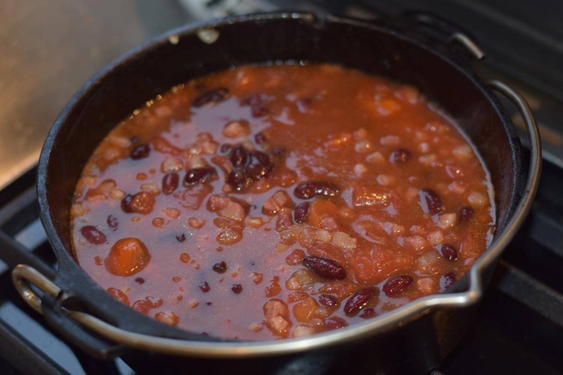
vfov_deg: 18.2
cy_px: 188
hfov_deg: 27.0
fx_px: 1173
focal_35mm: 75
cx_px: 282
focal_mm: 50
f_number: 2.8
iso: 360
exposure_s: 1/60
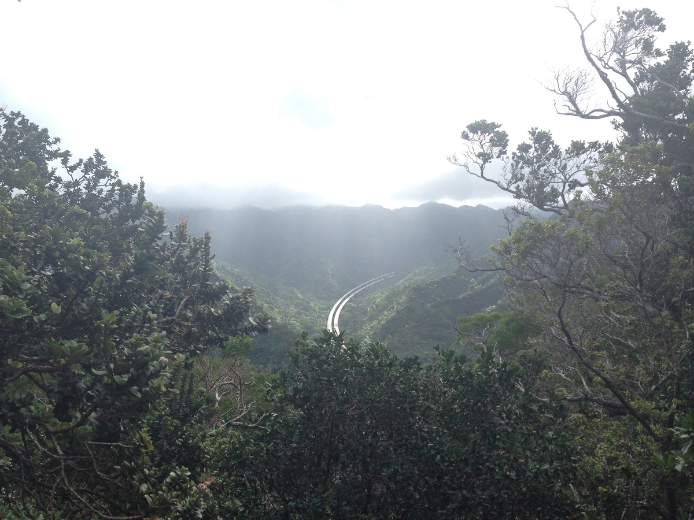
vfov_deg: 42.9
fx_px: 662
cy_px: 260
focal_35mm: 33
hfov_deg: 55.4
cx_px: 347
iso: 50
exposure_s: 1/742
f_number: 2.4
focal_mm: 4.12
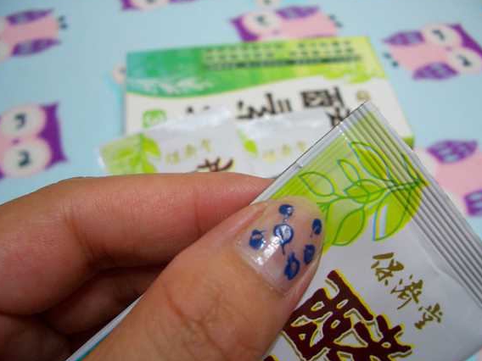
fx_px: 515
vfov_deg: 38.7
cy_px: 180
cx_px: 245
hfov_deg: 50.1
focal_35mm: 37
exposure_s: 1/30
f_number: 2.6
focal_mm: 5.8
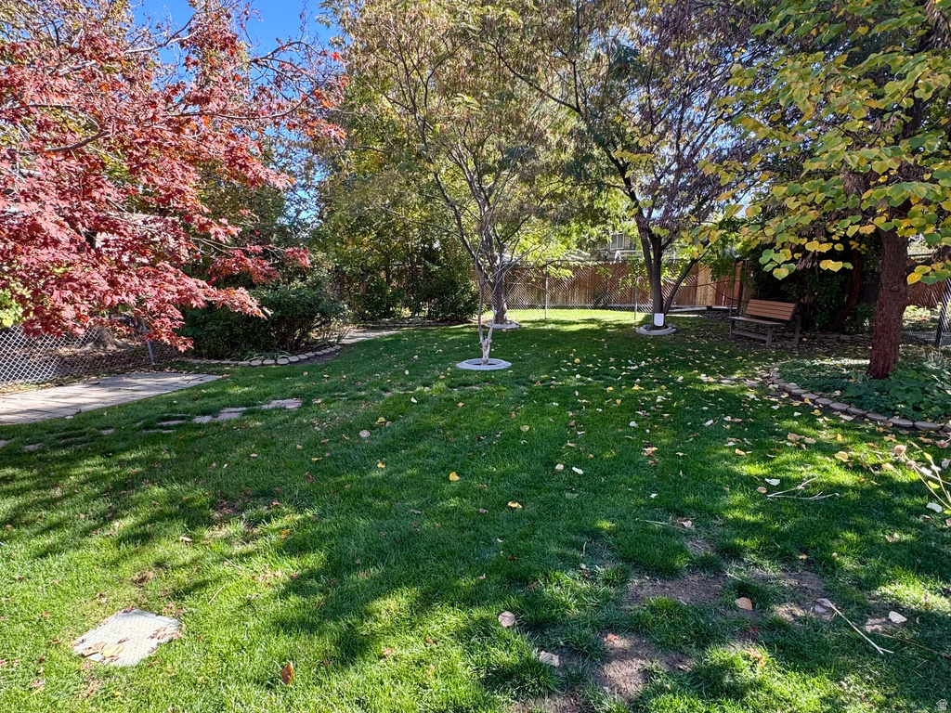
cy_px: 356
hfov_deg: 102.1
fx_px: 385
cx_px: 476
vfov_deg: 85.7
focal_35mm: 14
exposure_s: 1/100
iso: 40
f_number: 2.2
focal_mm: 2.22
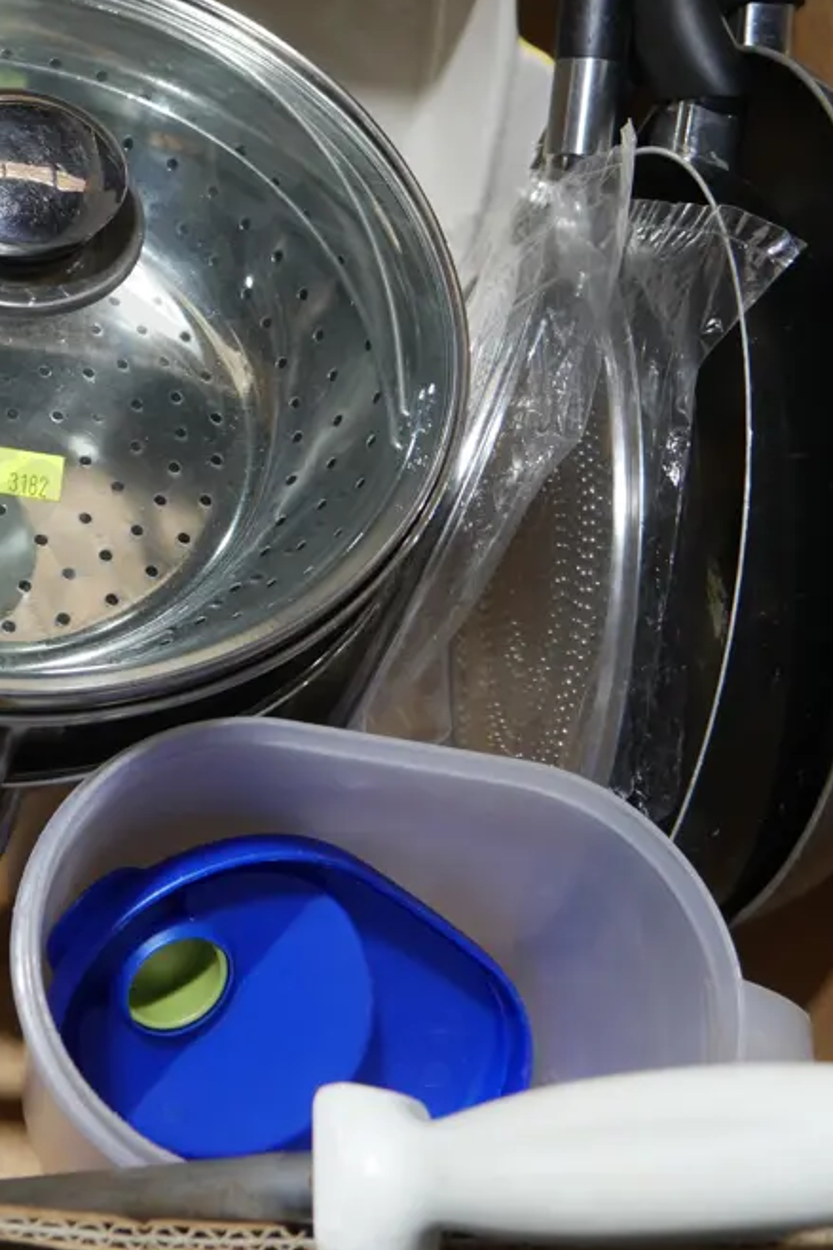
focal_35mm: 55
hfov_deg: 24.1
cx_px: 138
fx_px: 1910
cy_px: 322
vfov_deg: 35.5
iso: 250
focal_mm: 17
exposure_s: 1/60
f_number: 4
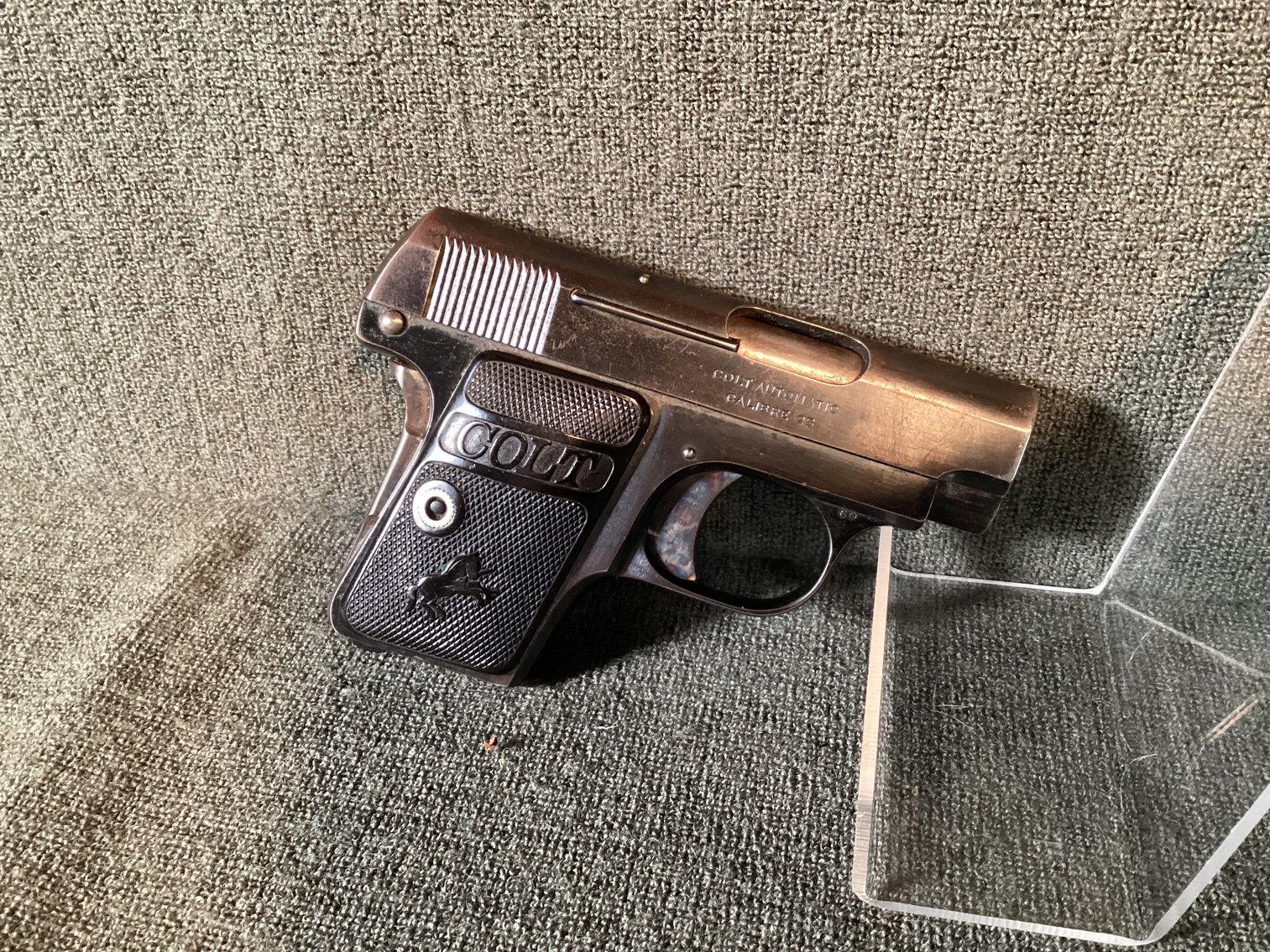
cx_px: 635
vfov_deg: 45.4
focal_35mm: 31
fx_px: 1137
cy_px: 476
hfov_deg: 58.3
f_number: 2.4
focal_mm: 3.3
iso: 400
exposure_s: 1/33
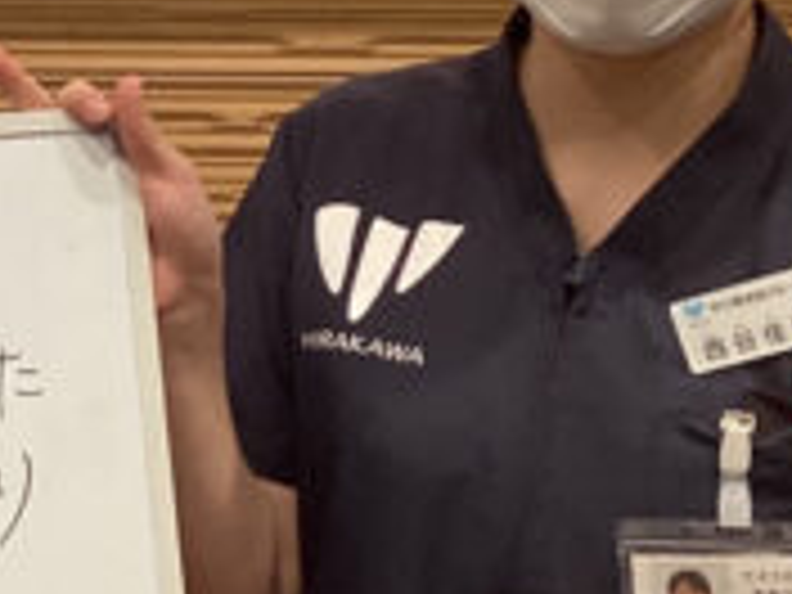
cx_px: -436
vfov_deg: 11.0
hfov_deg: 13.6
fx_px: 3089
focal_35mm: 135
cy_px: 144
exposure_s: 1/50
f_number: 2.4
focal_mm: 3.3
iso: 125
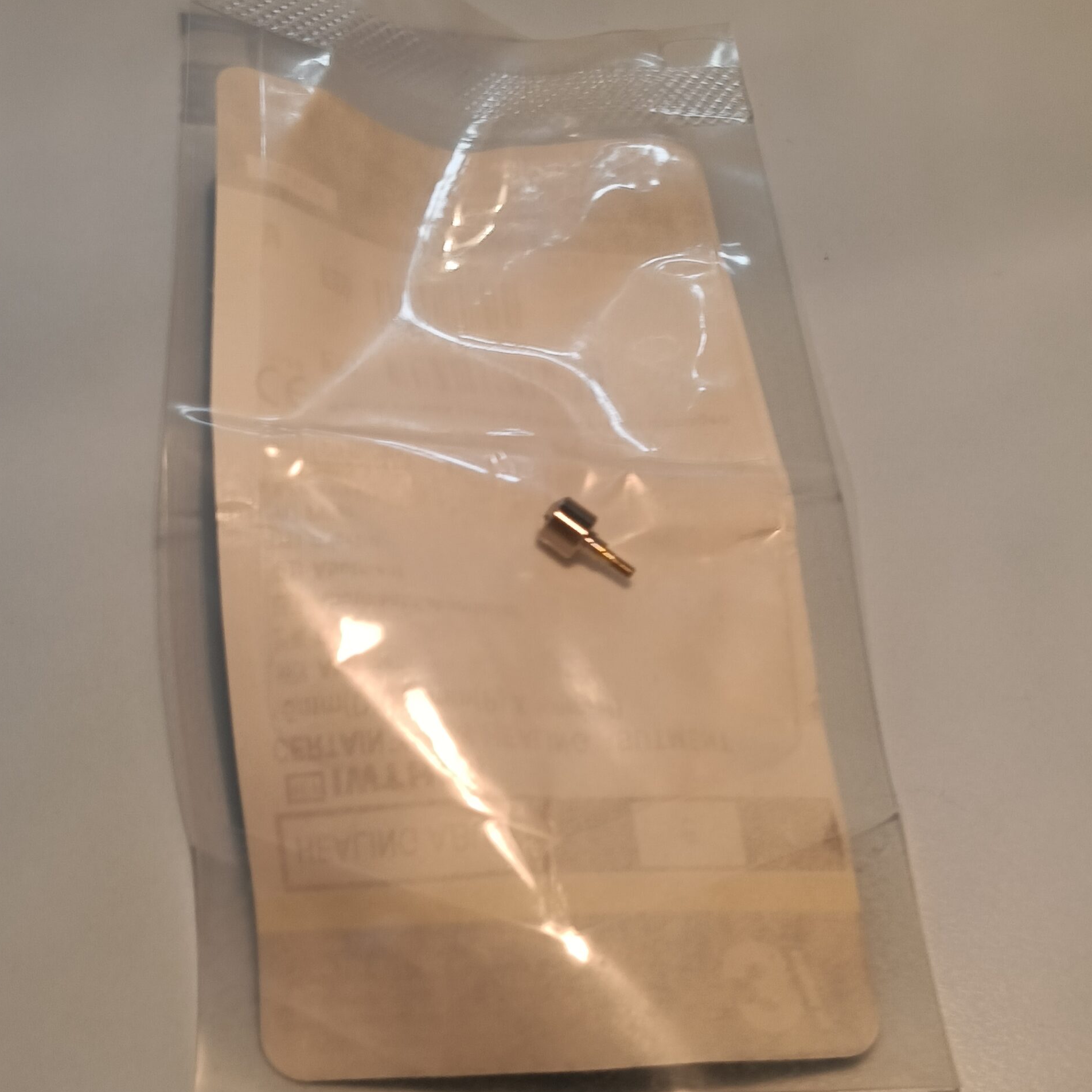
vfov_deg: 34.0
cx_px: 545
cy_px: 511
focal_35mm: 50
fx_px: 1785
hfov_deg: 34.0
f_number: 1.8
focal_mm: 3.98
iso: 100
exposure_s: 1/33.3
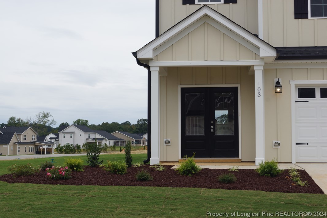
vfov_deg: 22.3
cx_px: 162
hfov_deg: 32.9
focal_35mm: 61
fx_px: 554
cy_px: 108
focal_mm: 40
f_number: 11
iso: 100
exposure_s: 1/125
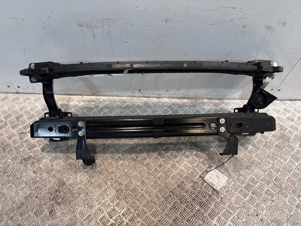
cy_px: 113
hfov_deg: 71.6
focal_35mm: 24
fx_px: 209
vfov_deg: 56.8
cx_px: 150
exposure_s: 1/100
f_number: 1.78
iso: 64
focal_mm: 6.76
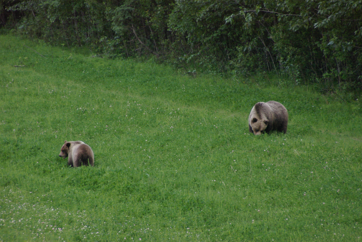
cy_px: 121
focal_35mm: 300
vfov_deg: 4.6
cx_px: 181
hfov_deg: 6.9
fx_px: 3018
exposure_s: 1/250
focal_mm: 200
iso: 800
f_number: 5.6
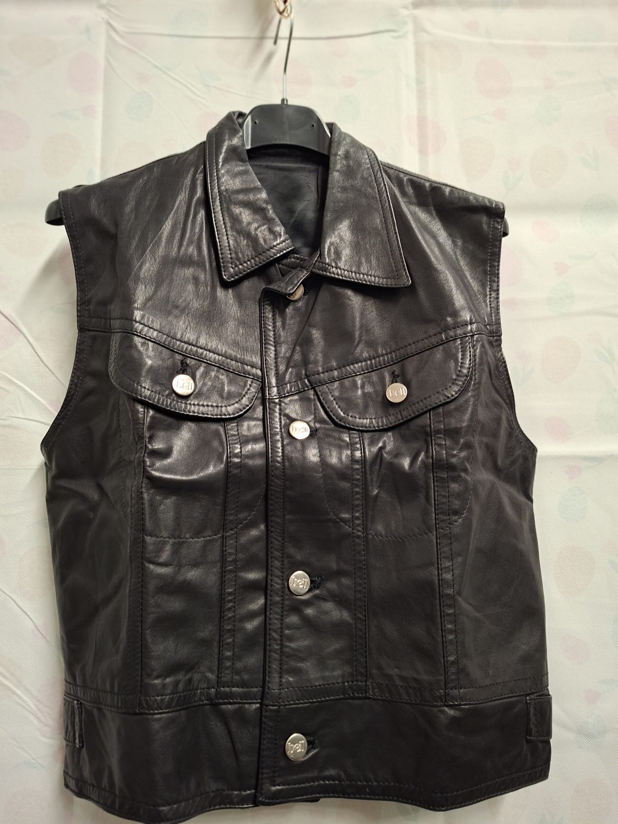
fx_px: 547
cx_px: 309
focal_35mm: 23
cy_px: 412
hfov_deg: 58.9
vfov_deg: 73.9
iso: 250
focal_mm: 5.54
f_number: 1.8
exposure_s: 1/33
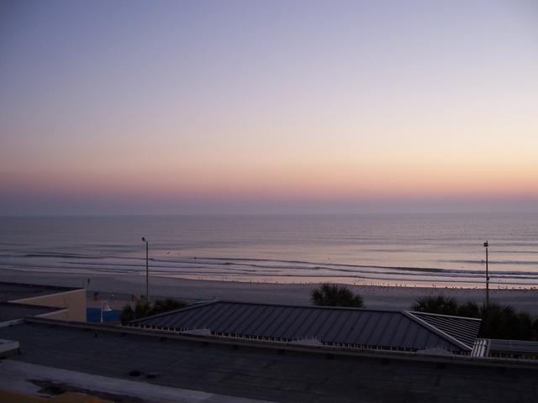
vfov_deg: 39.7
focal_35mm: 36
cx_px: 269
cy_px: 202
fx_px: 560
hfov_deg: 51.4
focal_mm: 6
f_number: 3
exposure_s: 1/30
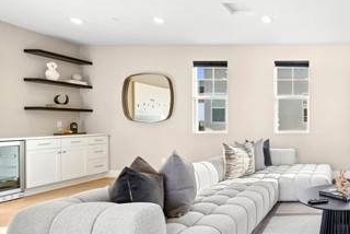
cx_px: 334
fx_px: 234
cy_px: 125
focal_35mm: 24
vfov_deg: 53.2
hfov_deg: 59.0
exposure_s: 1/15
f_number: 8
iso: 400
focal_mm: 12
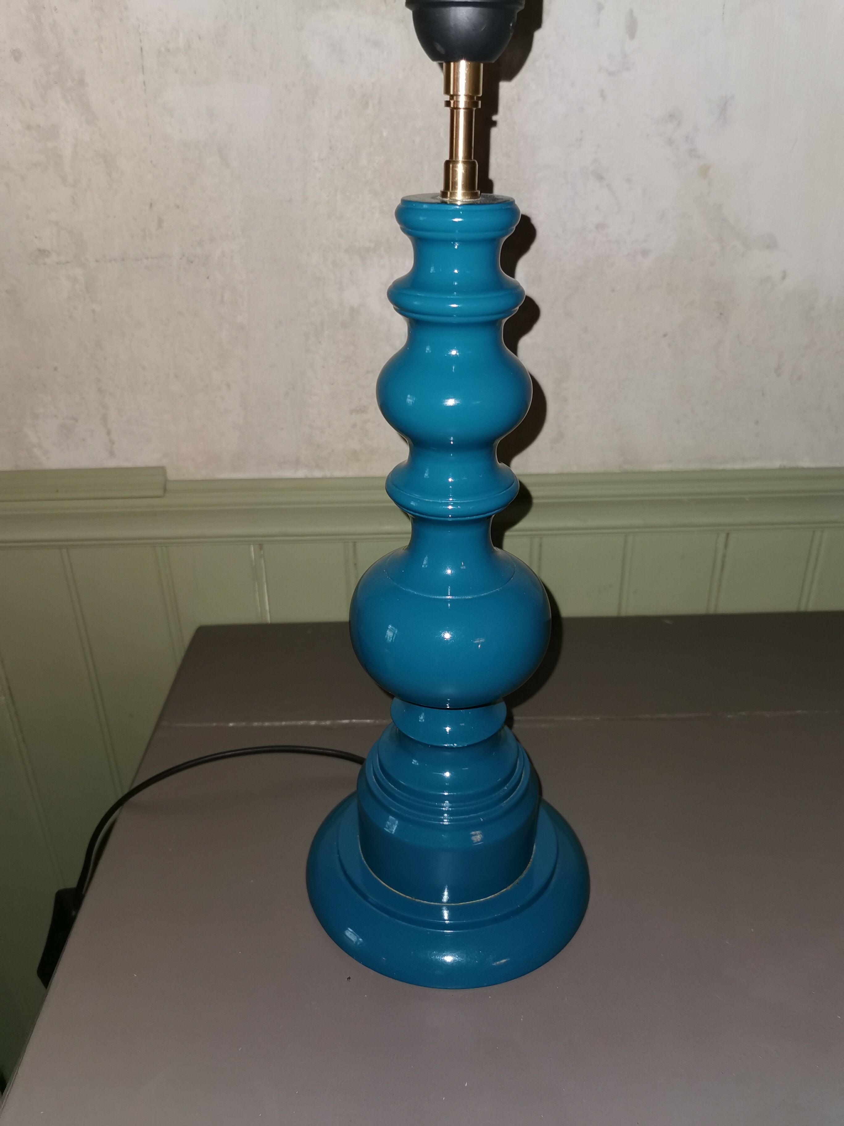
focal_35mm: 27
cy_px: 563
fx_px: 878
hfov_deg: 51.4
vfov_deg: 65.3
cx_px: 422
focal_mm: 5.56
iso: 200
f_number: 1.6
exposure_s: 1/100
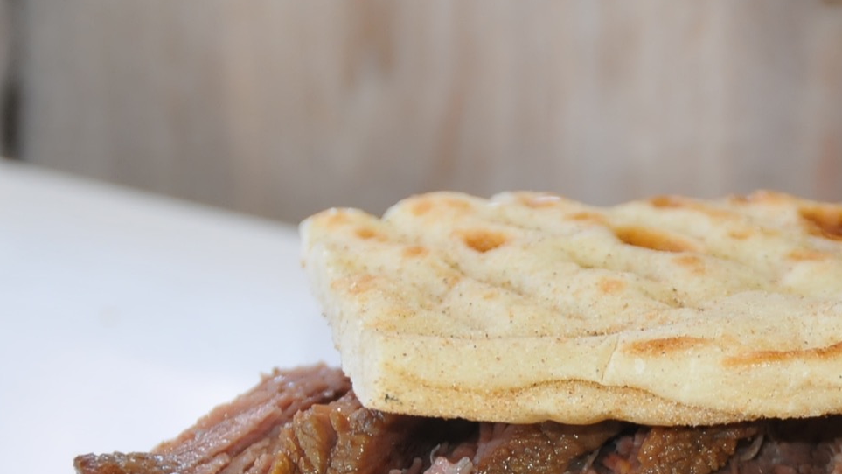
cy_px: 441
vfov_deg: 4.6
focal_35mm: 264
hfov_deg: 8.1
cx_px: 736
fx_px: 5895
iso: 800
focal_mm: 90
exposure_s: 1/100
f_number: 5.3
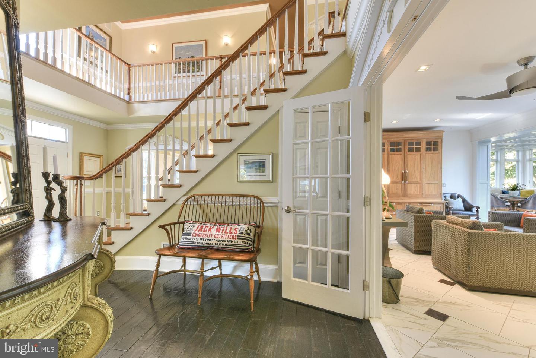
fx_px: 208
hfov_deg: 104.2
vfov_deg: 81.2
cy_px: 179
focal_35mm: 14
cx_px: 268
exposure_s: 1.3
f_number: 22
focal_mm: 14
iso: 100
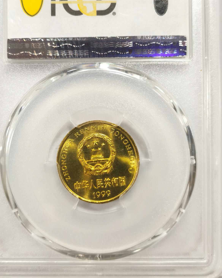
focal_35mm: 65
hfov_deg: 23.5
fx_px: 534
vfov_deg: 29.1
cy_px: 115
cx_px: 98
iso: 125
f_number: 16
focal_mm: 5.56
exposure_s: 1/100
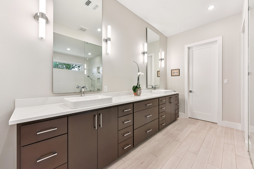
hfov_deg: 104.3
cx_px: 127
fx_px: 99
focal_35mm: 14
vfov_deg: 81.2
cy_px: 84
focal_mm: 14
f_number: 8
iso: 280
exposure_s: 1/15
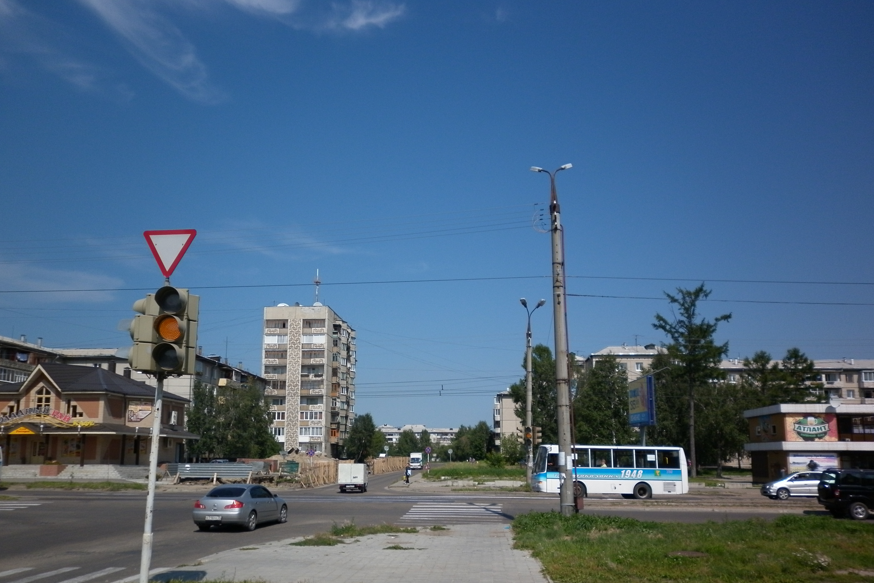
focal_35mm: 30
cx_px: 430
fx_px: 728
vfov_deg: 43.5
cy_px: 332
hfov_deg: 61.9
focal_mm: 5
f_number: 7.1
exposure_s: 1/400
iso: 80
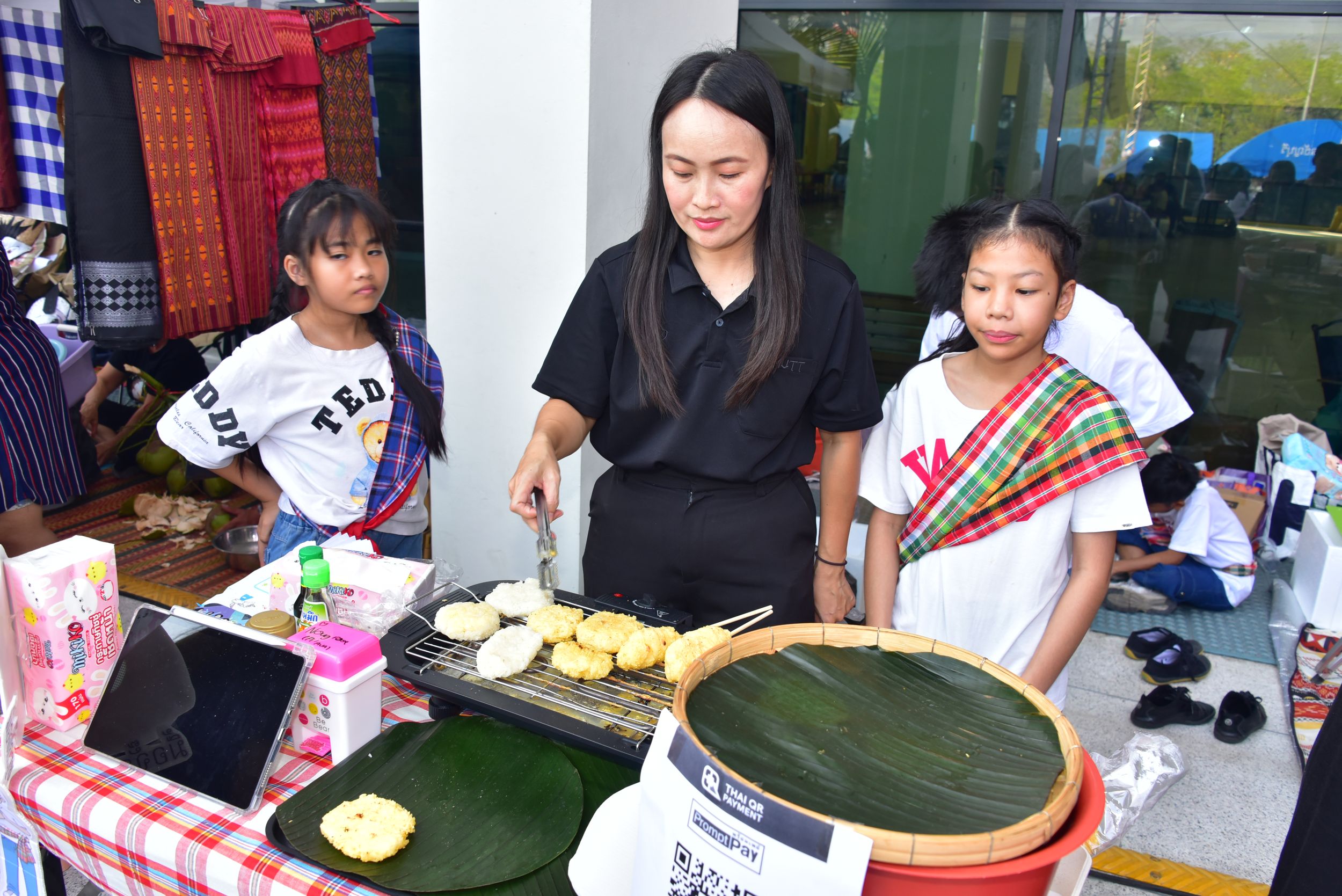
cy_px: 448
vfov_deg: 46.4
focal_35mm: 28
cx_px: 671
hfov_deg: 65.5
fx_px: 1044
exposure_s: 1/100
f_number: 6.3
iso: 400
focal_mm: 28
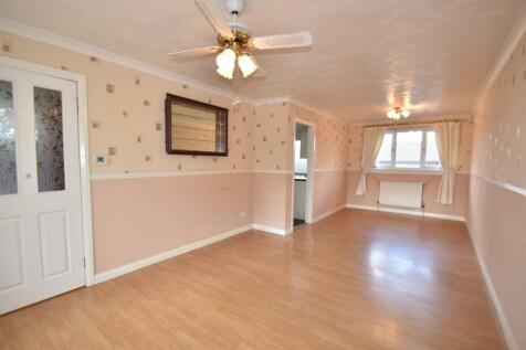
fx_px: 219
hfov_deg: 100.4
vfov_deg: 77.3
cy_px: 175
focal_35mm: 15
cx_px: 263
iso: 180
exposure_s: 1/60
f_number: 4.5
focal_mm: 10
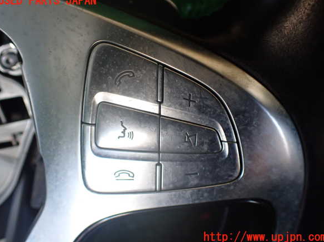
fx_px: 290
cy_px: 119
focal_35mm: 31
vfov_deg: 45.4
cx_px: 162
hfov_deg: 58.4
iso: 400
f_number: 2.3
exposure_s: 1/125
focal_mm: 5.4
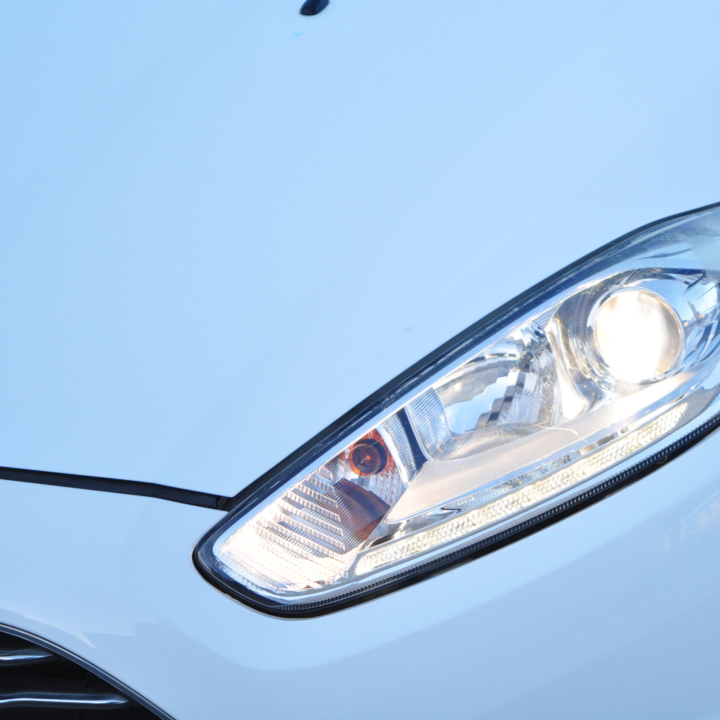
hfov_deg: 16.4
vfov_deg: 16.5
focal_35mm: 106
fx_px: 2486
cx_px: 518
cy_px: 360
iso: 500
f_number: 5.6
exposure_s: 1/160
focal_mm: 55
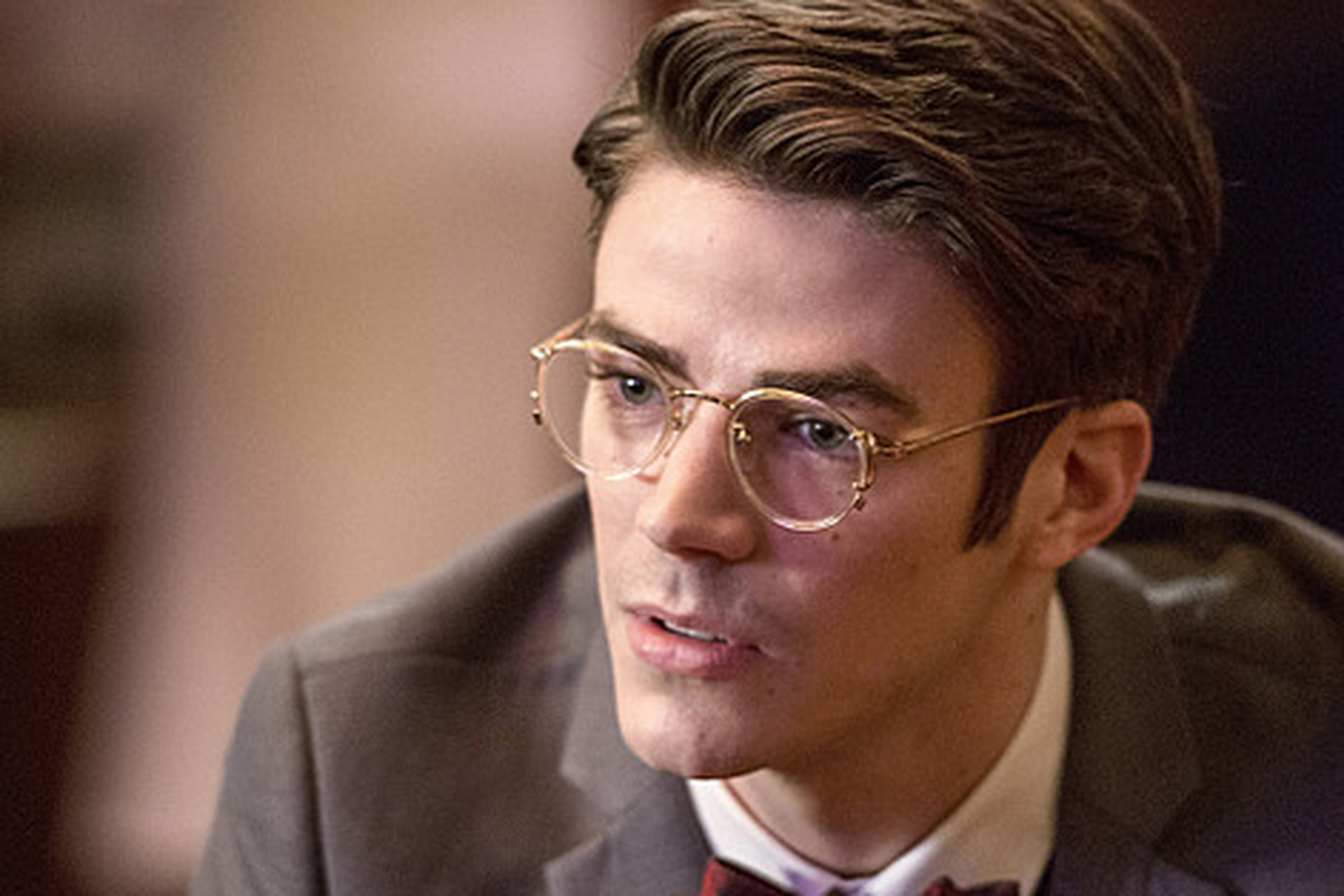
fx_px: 12356
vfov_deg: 4.2
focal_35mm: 331
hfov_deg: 6.2
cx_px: 725
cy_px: 602
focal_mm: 200
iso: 3200
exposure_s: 1/100
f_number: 2.8
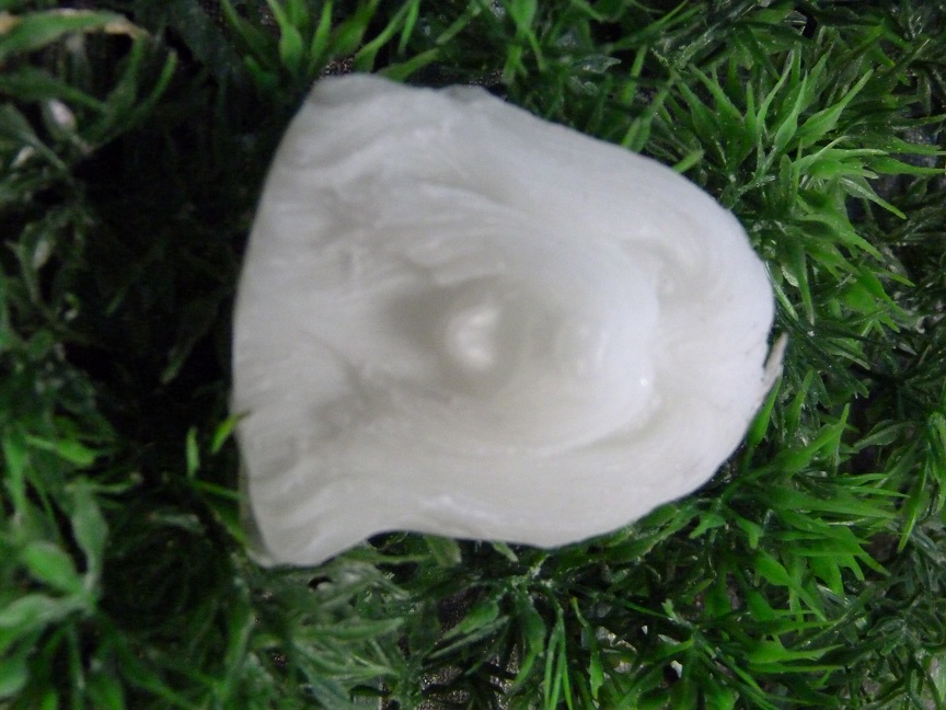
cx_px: 473
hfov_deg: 30.3
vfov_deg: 22.9
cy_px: 355
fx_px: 1749
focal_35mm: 64
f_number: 3.3
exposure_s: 1/50
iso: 800
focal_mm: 11.6
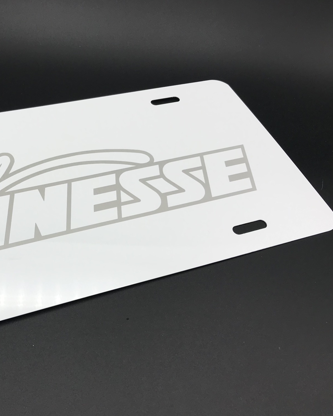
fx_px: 456
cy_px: 207
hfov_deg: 38.7
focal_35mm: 37
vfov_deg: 49.1
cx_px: 69
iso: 20
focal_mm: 3.99
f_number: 1.8
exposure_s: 1/389
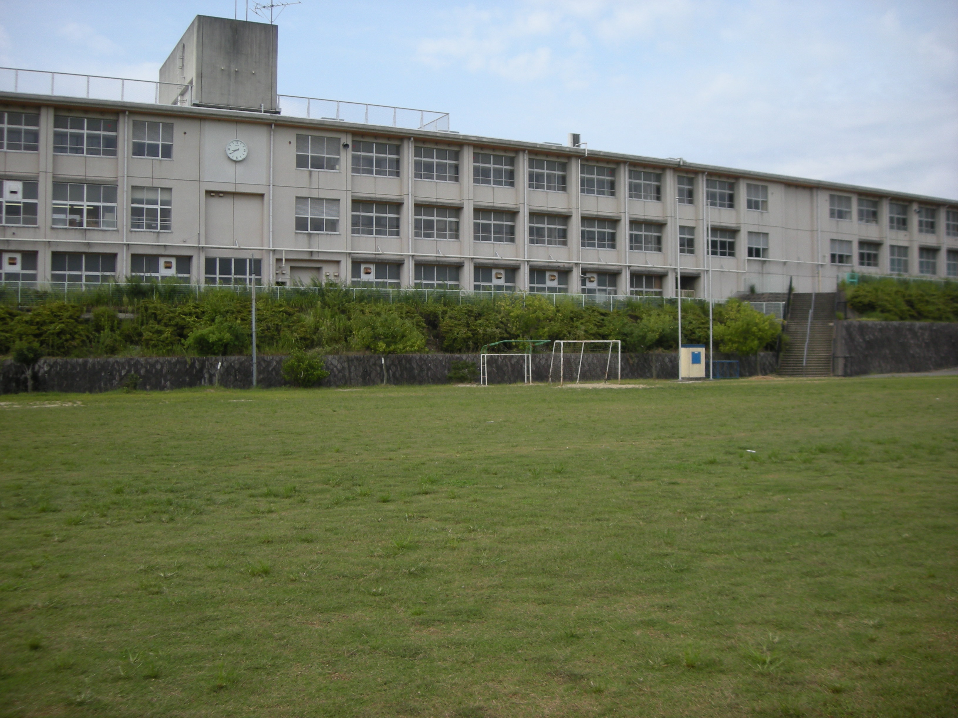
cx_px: 479
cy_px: 359
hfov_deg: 52.6
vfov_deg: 40.7
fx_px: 969
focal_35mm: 35
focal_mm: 5.7
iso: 64
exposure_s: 1/197
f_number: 5.7
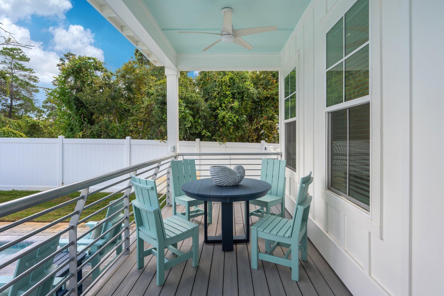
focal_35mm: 18
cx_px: 222
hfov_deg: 90.1
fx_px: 222
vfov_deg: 67.3
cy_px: 148
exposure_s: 1/80
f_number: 9
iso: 100
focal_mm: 18
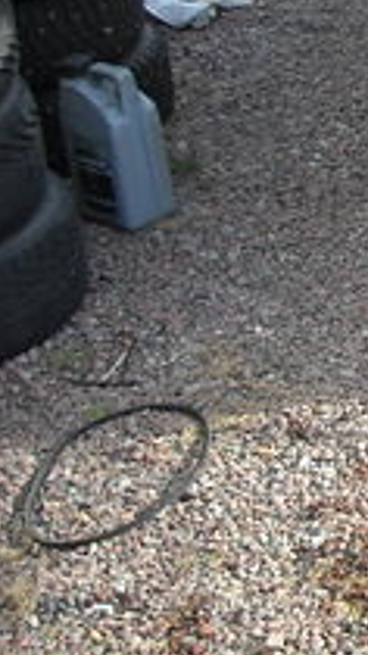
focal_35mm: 116
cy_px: -47
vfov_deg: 17.9
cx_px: 970
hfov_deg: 9.1
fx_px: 2014
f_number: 2.8
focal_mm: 5.7
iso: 64
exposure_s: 1/129
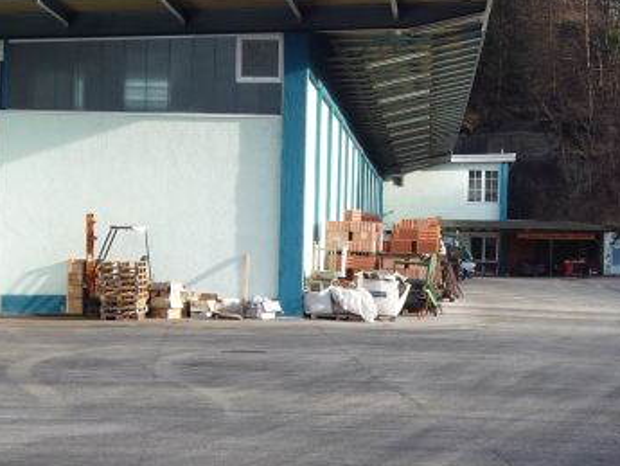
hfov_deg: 13.2
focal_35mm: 149
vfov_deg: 10.0
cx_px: 428
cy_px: 171
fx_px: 2670
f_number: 5.2
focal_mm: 10.9
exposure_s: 1/100
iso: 100
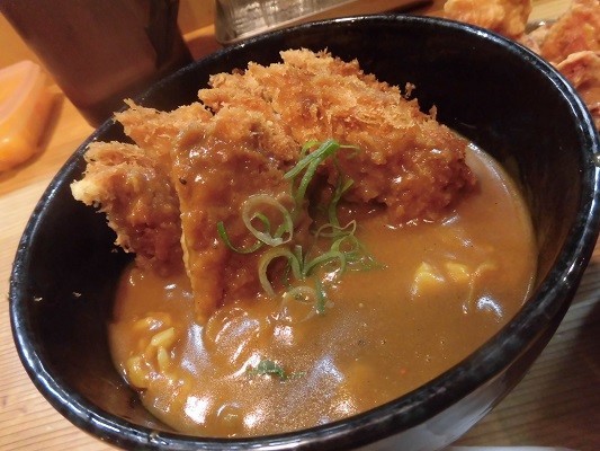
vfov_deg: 56.8
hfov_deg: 71.6
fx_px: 416
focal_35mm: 24
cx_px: 300
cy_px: 226
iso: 320
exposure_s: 1/30
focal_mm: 4.3
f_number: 3.1
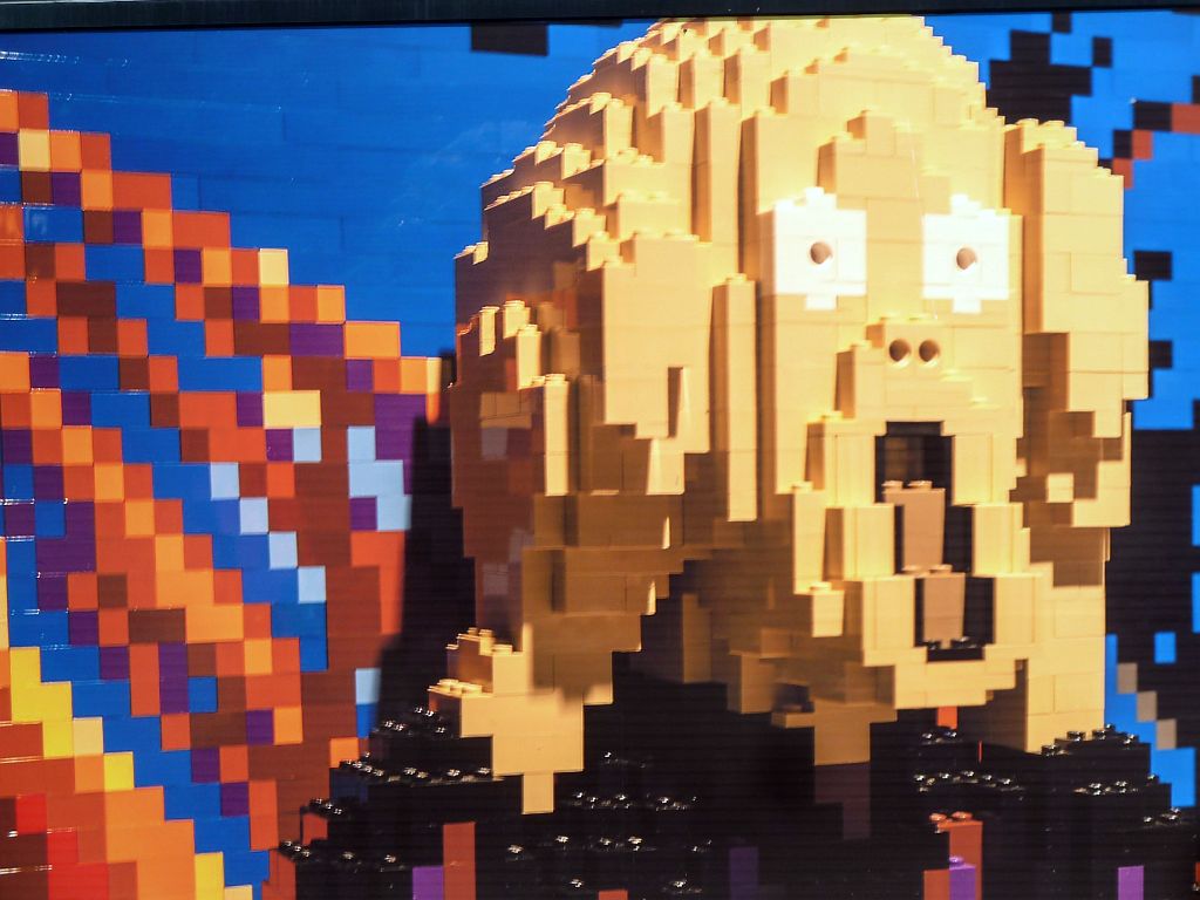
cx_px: 600
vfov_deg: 14.2
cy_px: 450
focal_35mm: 104
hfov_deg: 18.9
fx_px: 3605
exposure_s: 1/500
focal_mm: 17
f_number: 4.3
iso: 80
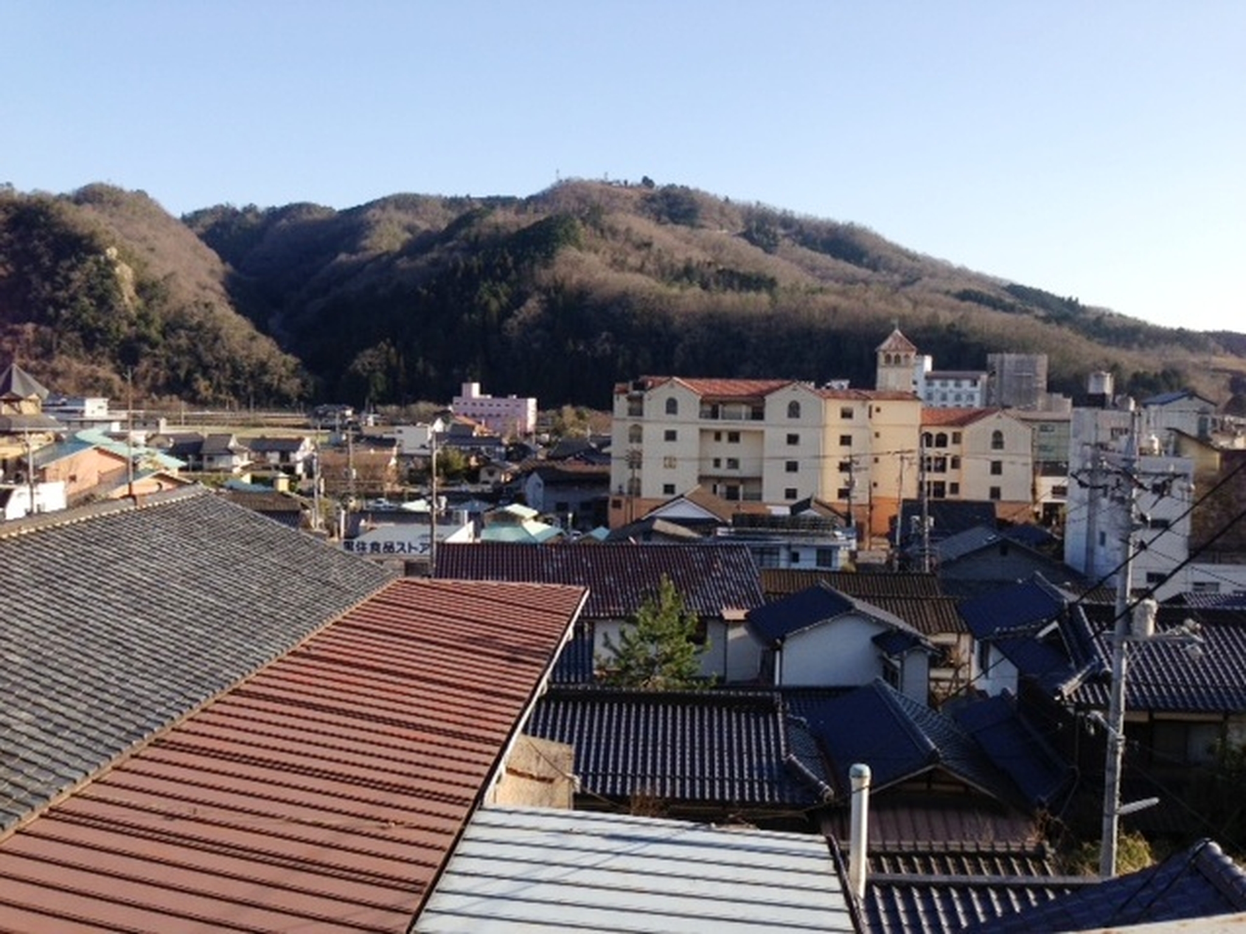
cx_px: 623
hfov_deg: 55.4
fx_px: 1188
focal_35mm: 33
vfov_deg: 42.9
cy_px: 467
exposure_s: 1/753
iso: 50
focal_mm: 4.13
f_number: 2.4
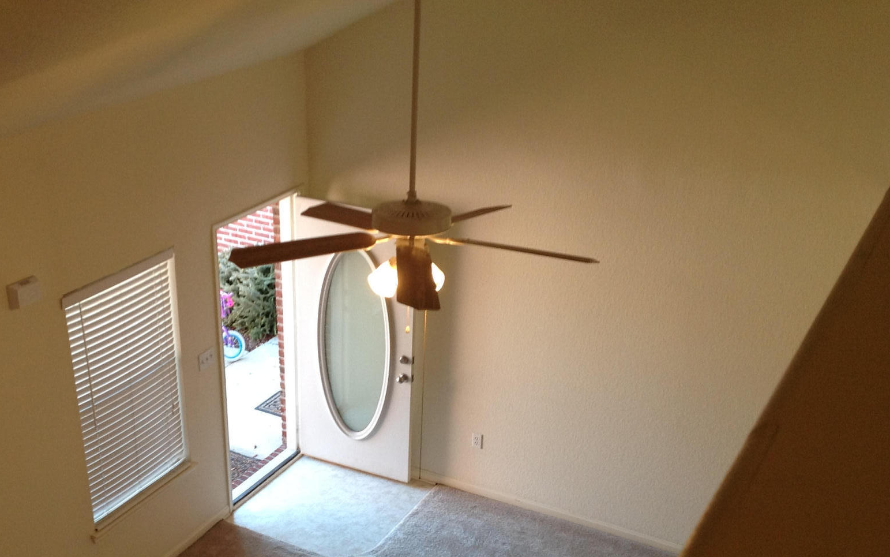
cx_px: 339
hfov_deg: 41.6
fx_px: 1164
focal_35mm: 48
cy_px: 422
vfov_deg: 26.5
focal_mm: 4.28
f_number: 2.4
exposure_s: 1/33
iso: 64
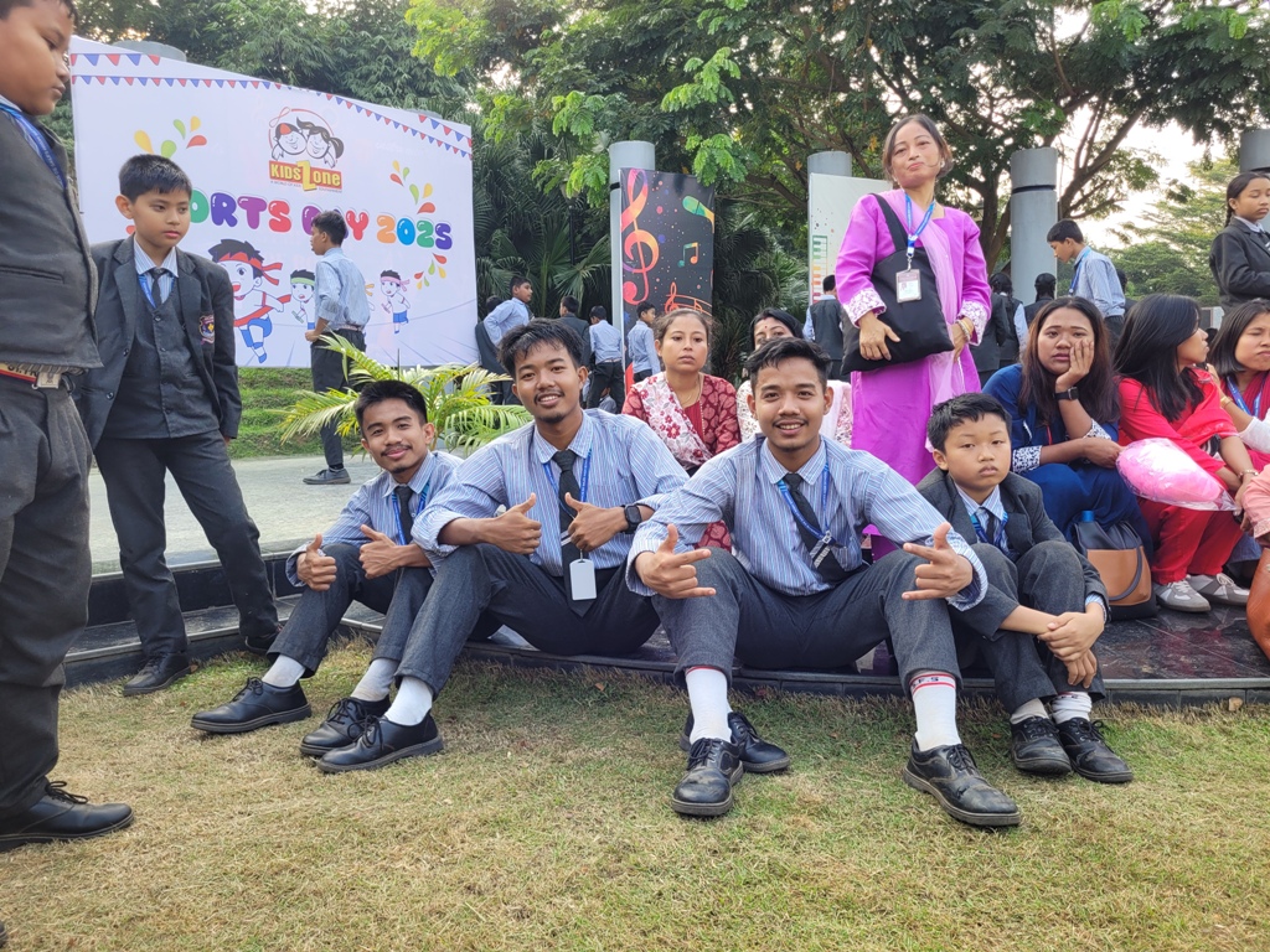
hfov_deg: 67.3
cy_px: 476
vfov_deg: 53.1
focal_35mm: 26
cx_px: 635
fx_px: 954
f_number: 1.8
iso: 40
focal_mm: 5.4
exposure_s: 1/171
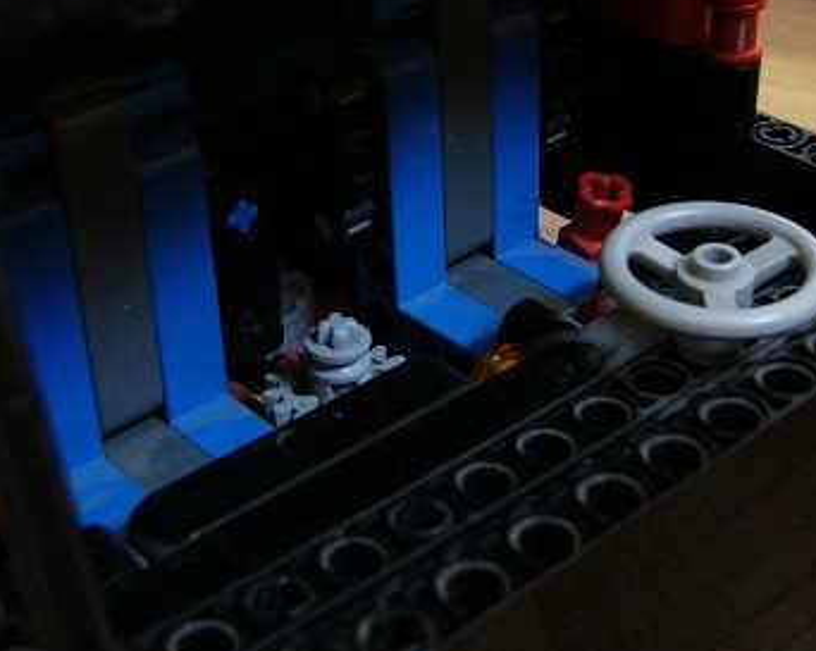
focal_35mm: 64
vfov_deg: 23.6
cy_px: 191
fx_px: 1544
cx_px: 487
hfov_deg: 29.5
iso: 200
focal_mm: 5.8
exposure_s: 1/8
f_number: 2.8
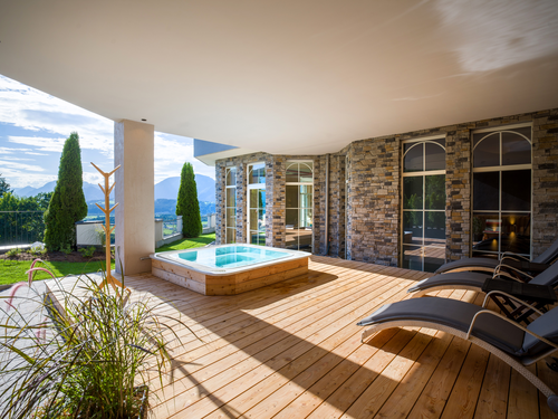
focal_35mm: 16
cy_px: 210
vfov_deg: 78.1
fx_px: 258
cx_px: 279
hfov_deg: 94.5
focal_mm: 21
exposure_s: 1/500
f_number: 8
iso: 100
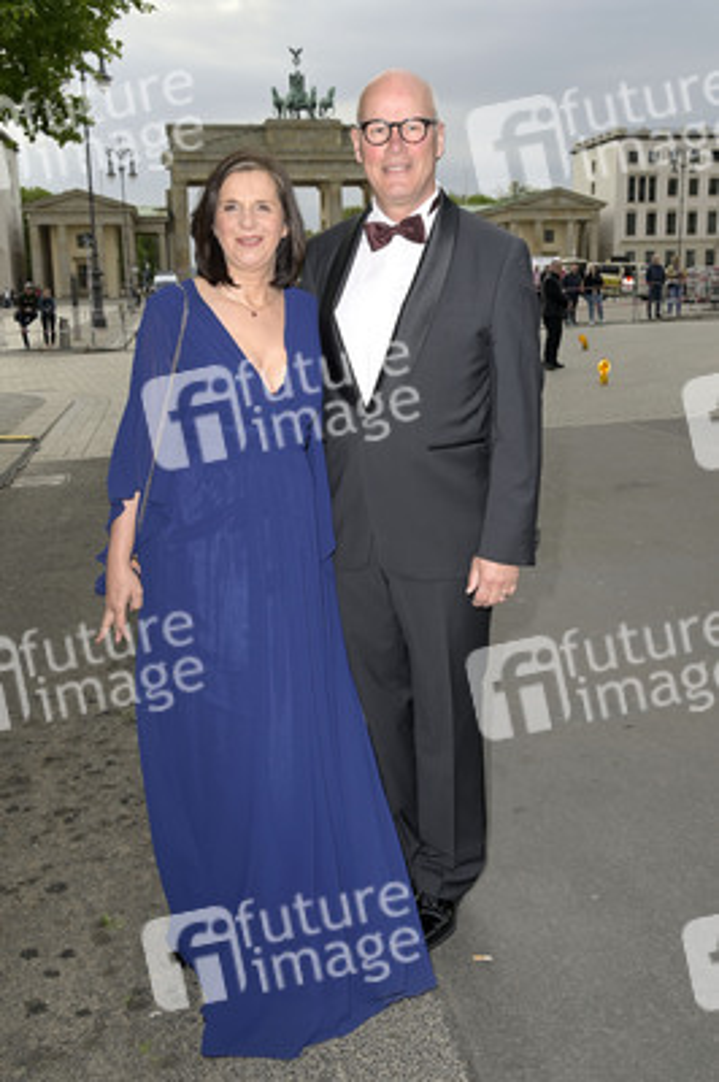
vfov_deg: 55.8
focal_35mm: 34
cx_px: 360
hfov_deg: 38.8
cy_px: 541
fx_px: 1020
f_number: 8
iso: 500
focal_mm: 34
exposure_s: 1/250
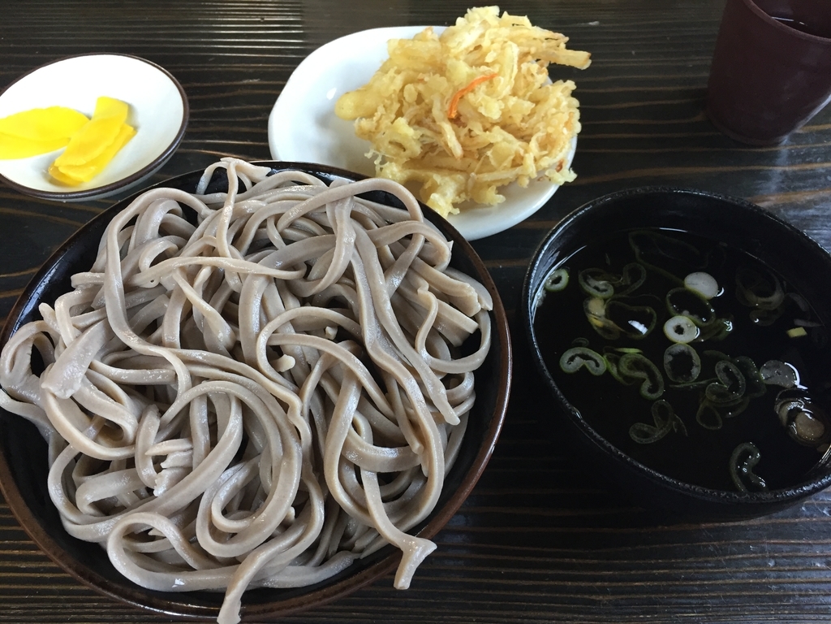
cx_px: 416
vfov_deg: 48.2
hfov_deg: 61.7
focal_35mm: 29
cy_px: 312
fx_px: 696
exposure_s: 1/30
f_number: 2.2
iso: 100
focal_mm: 4.15
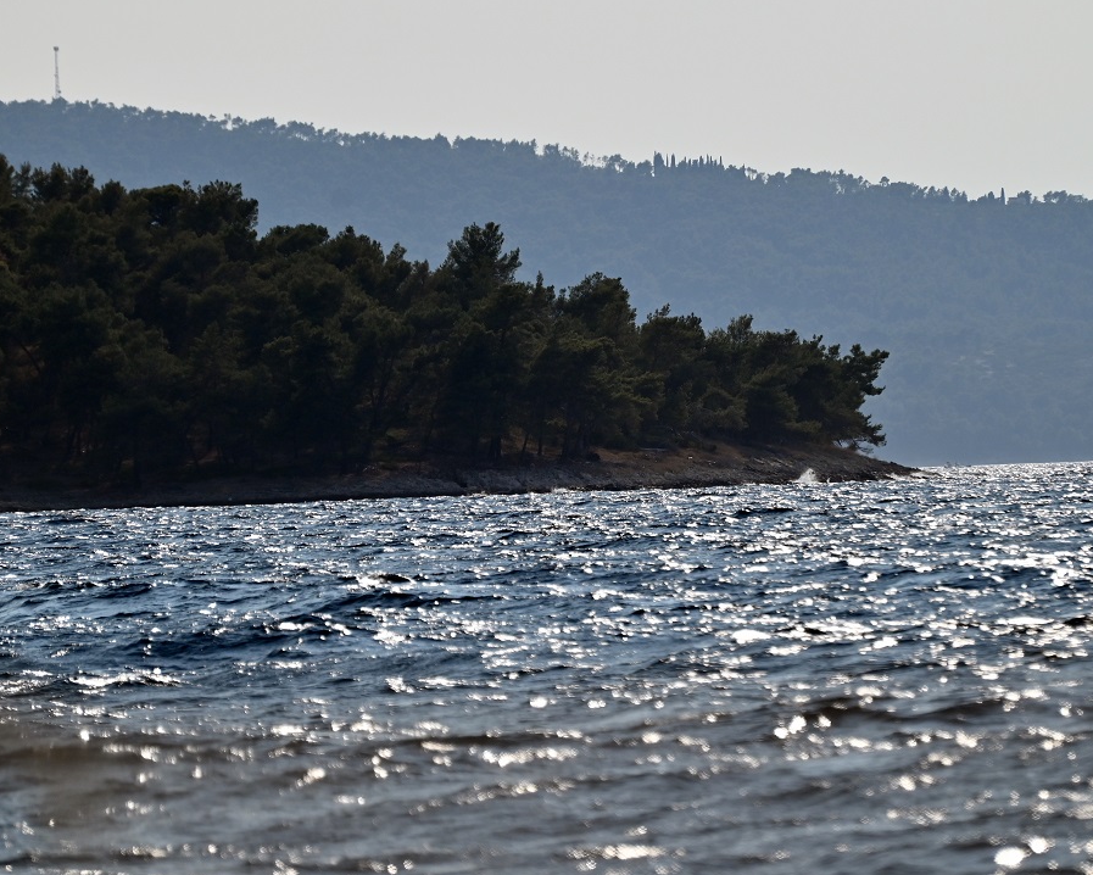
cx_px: 613
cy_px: 439
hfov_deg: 4.1
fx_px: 15239
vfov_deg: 3.3
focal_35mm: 471
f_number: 5.6
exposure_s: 1/4000
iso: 250
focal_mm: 300
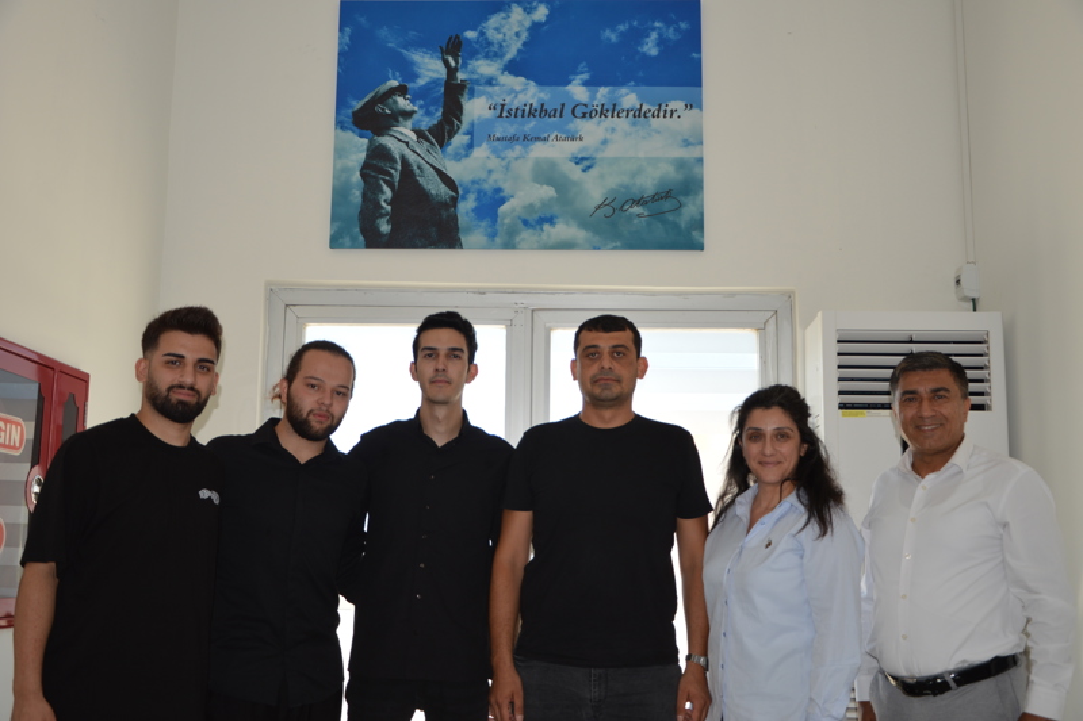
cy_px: 360
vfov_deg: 34.2
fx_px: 1173
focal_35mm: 39
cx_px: 542
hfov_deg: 49.6
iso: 100
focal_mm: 26
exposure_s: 1/160
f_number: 4
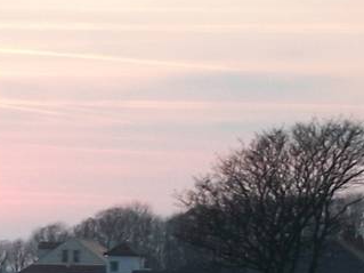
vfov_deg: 3.8
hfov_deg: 5.1
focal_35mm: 386
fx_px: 4057
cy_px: 305
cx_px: -272
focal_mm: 13.7
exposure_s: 1/50
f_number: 4.6
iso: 90
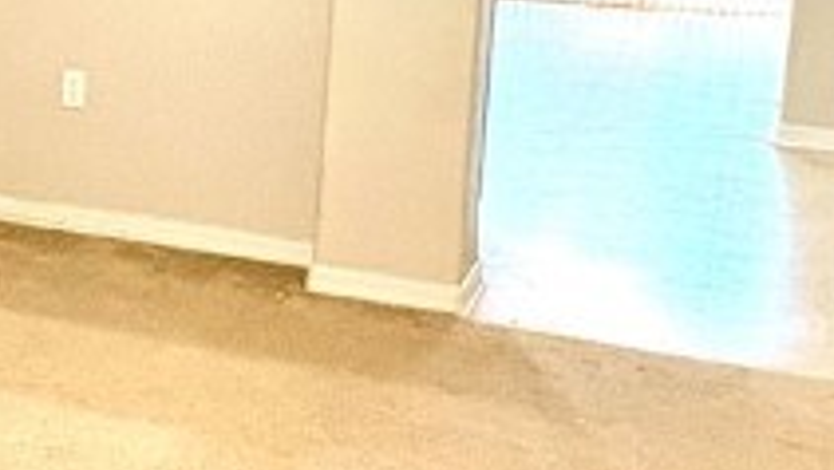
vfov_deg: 16.2
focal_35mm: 74
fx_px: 1637
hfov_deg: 26.1
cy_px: 55
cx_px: -111
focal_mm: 2.22
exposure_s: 1/60
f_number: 2.2
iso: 320
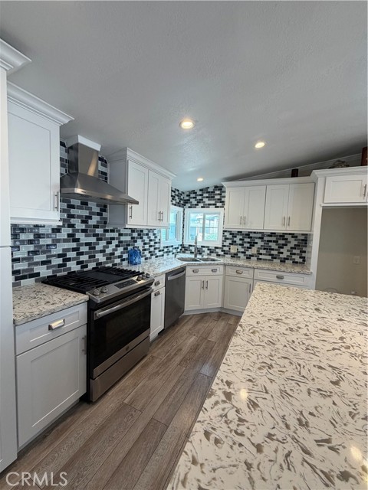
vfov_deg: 102.1
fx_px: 198
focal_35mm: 14
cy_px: 245
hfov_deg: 85.7
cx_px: 184
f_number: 2.2
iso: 160
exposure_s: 1/120
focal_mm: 2.22
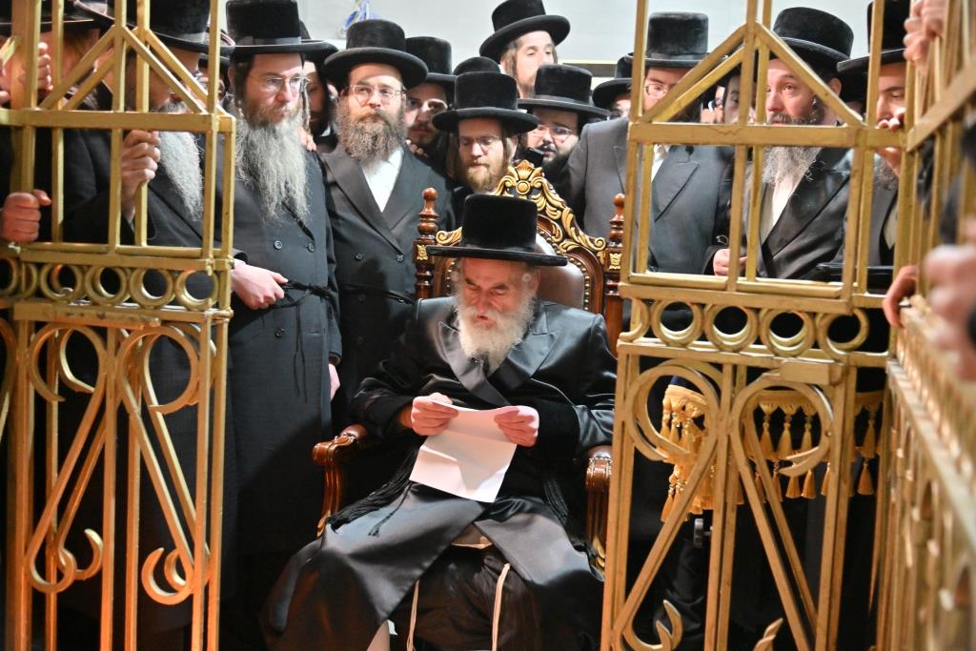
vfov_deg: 29.3
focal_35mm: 46
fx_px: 1247
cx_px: 488
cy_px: 326
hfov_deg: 42.7
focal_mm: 46
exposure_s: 1/60
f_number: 4
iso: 2500
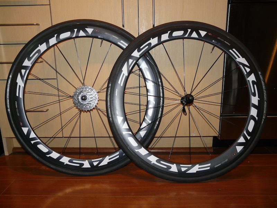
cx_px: 138
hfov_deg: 63.4
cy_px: 104
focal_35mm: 28
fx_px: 224
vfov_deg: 49.7
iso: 100
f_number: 2.8
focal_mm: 4.6
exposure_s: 1/30
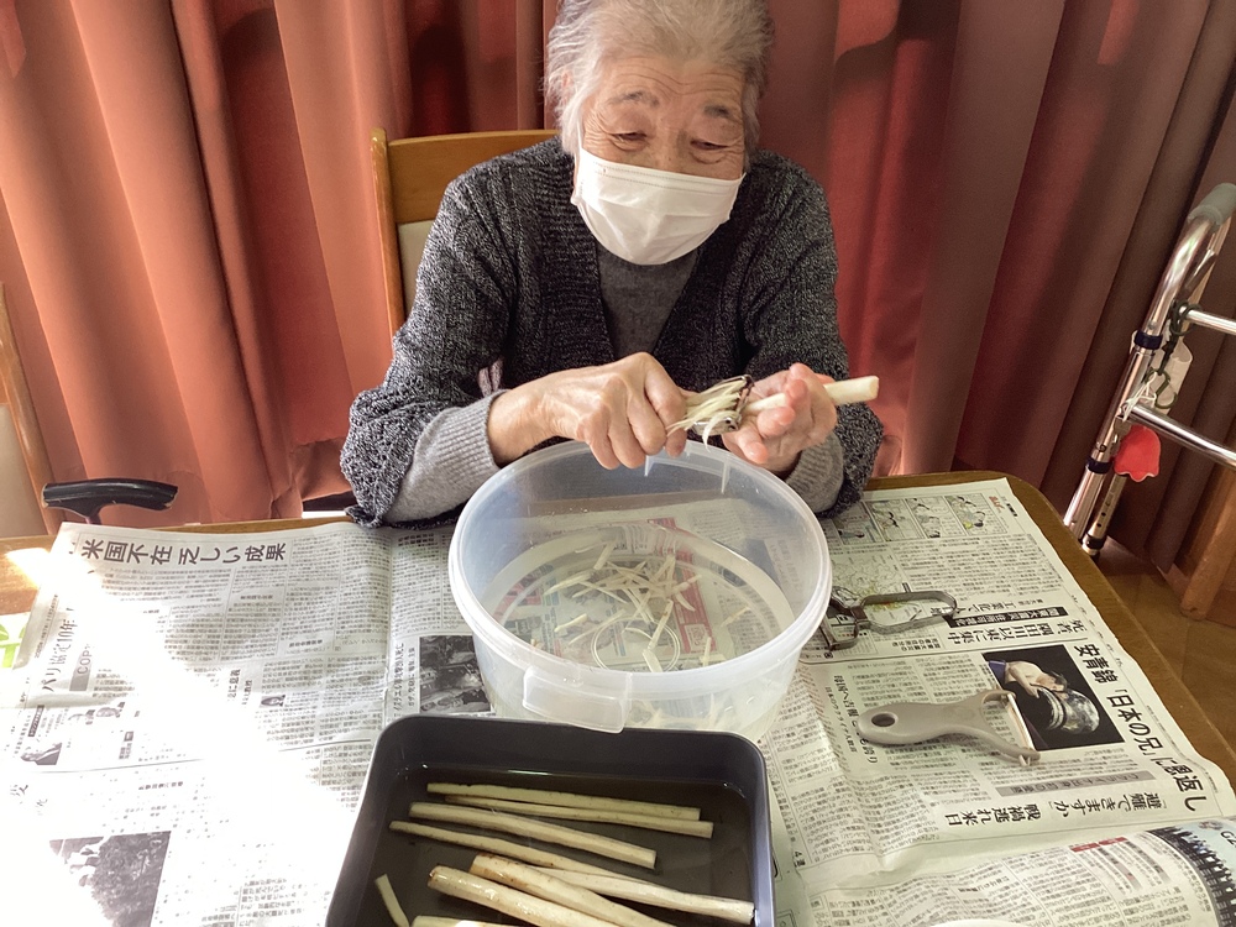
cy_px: 464
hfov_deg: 58.4
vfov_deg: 45.4
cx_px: 618
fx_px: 1107
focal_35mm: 31
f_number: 2.4
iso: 100
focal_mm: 3.3
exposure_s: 1/50
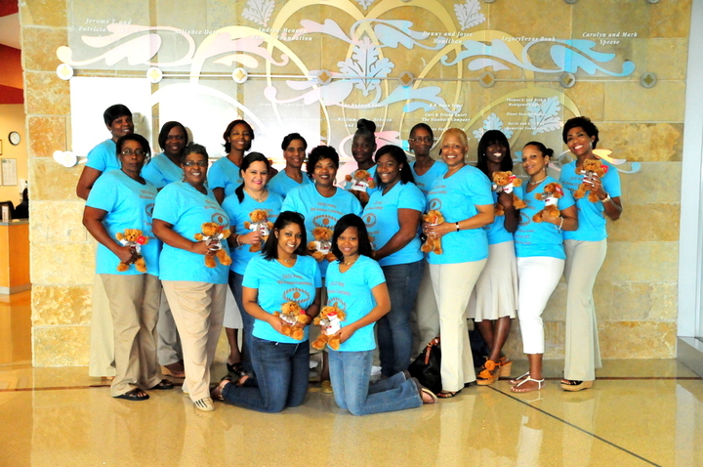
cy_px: 234
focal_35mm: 45
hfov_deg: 43.7
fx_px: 878
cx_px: 352
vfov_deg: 29.8
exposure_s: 1/250
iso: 3200
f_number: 4.2
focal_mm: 30
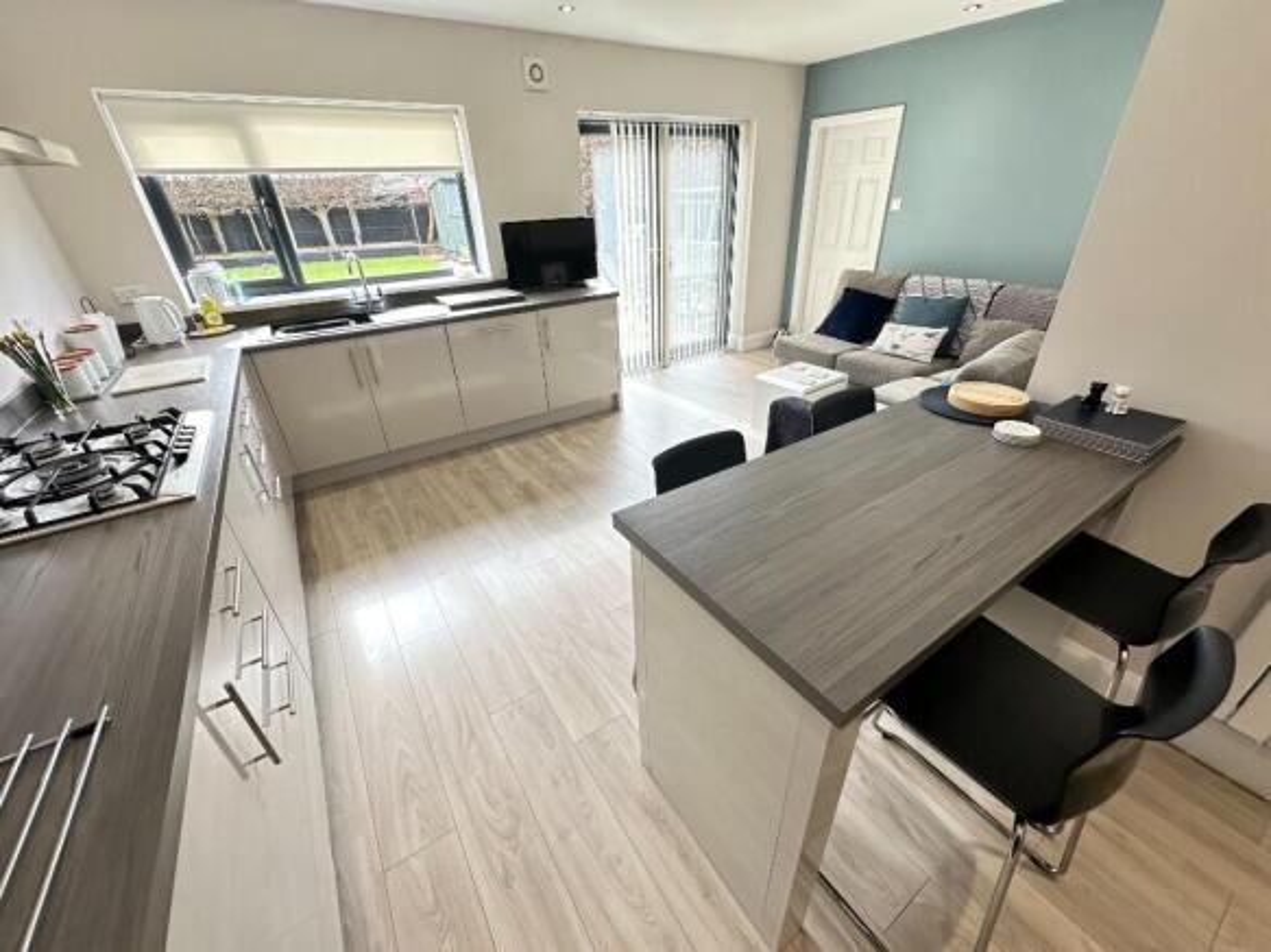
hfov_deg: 102.1
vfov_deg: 85.7
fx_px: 514
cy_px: 476
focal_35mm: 14
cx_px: 636
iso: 125
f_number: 2.2
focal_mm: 2.22
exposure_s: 1/99
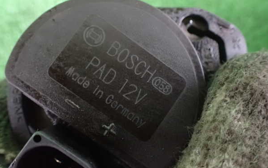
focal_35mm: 32
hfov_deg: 59.6
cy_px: 87
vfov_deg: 39.5
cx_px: 134
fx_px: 234
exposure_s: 1/30
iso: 1600
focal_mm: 5.4
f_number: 2.3
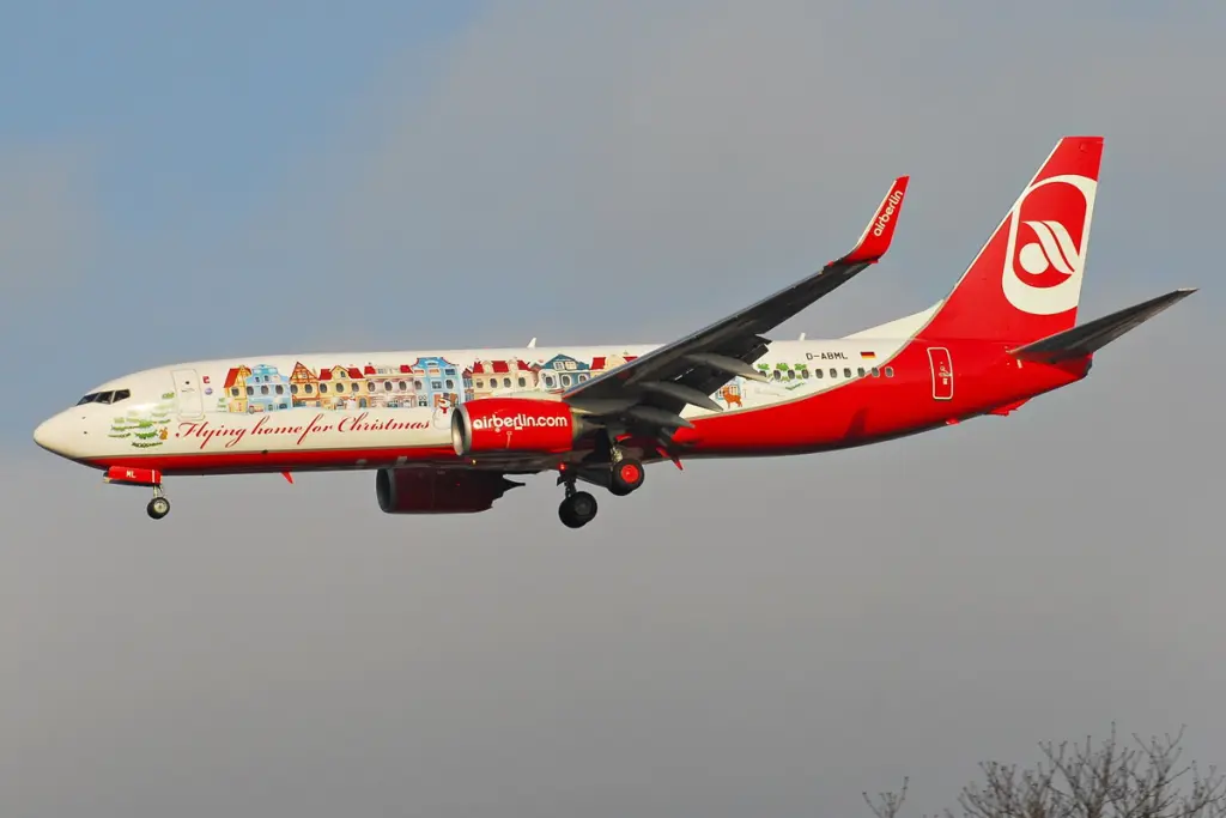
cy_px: 409
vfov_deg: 5.9
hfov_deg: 8.9
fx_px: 7918
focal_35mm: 232
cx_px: 613
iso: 200
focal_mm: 155
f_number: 8
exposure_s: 1/640
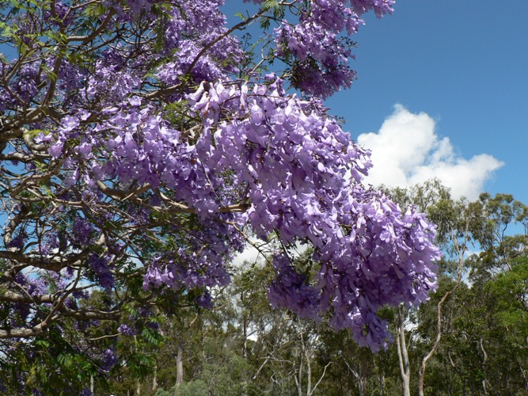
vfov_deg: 39.6
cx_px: 264
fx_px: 549
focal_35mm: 36
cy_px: 198
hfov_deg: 51.4
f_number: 5
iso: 80
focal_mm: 6
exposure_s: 1/400
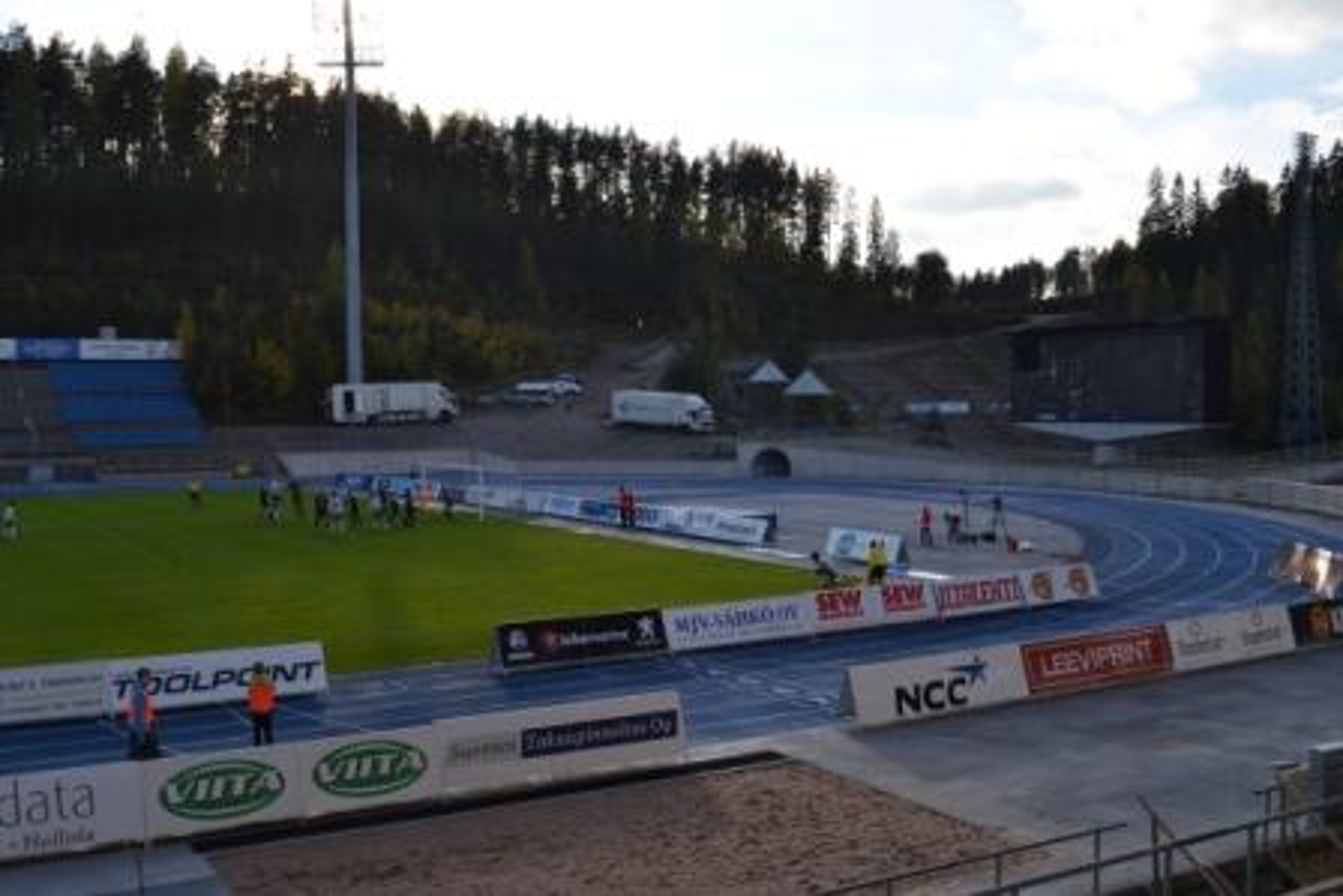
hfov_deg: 53.1
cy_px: 448
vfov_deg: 36.9
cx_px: 672
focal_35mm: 36
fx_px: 1343
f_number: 9
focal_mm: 24
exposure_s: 1/200
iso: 100
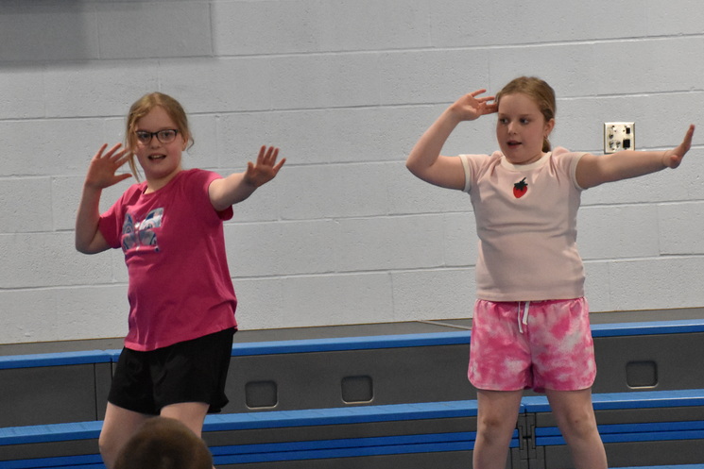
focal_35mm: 155
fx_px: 3025
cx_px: 363
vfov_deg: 8.9
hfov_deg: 13.3
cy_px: 262
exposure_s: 1/320
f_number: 5
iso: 6400
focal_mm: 75
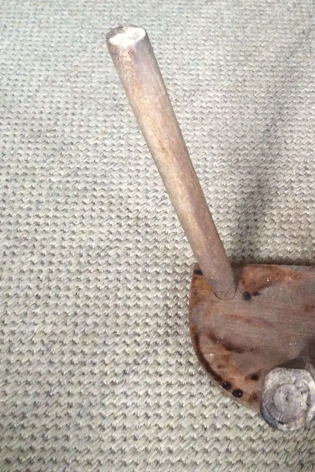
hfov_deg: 28.4
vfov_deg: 43.6
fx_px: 591
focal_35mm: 45
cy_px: 234
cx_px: 301
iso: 400
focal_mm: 3.3
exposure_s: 1/17
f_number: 2.4
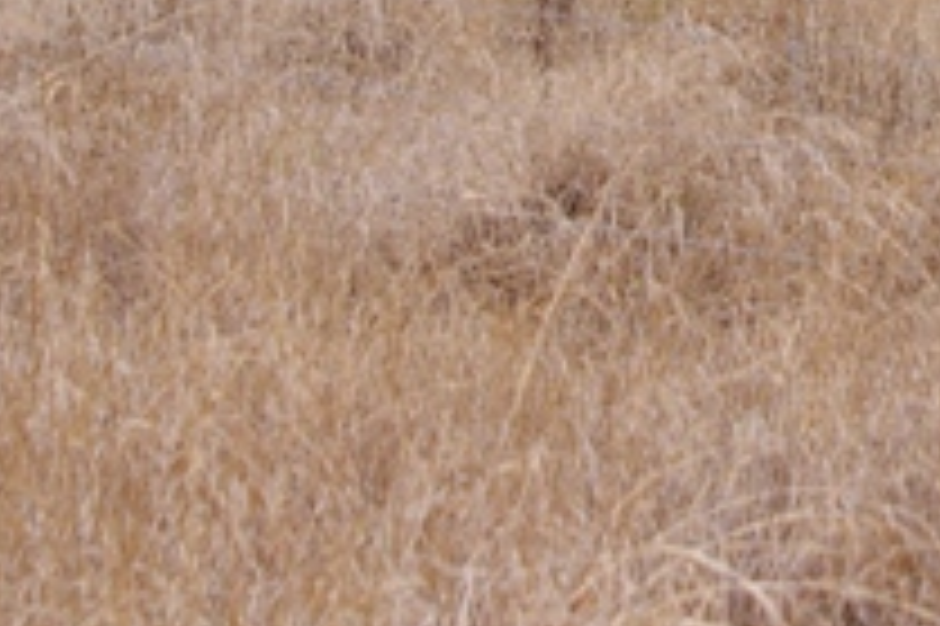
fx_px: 4091
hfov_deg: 12.8
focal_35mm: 157
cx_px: 1066
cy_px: -311
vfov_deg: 8.5
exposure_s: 1/180
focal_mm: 29
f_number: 6.7
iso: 200
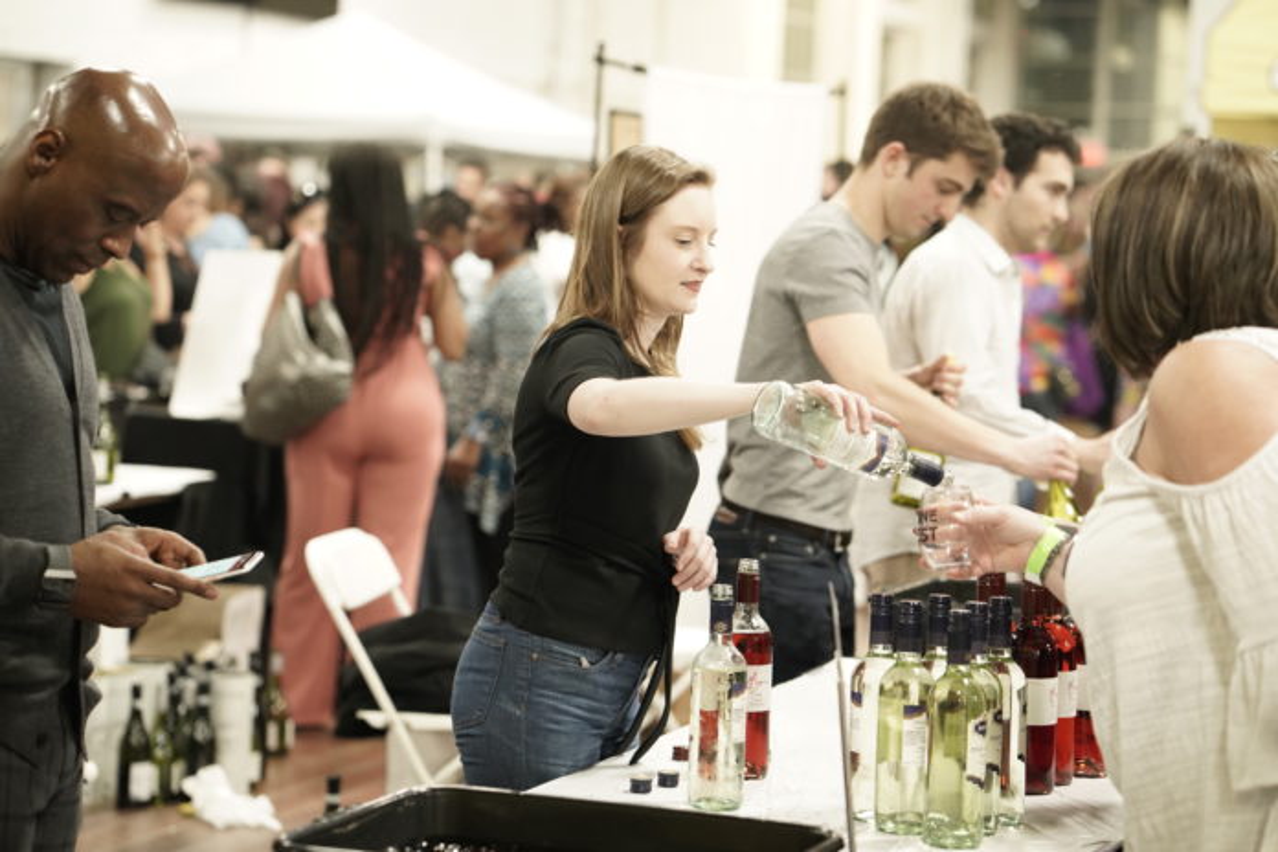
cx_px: 639
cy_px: 426
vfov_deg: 16.1
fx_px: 3017
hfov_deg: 23.9
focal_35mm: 85
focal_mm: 85
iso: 2500
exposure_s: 1/125
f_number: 2.8
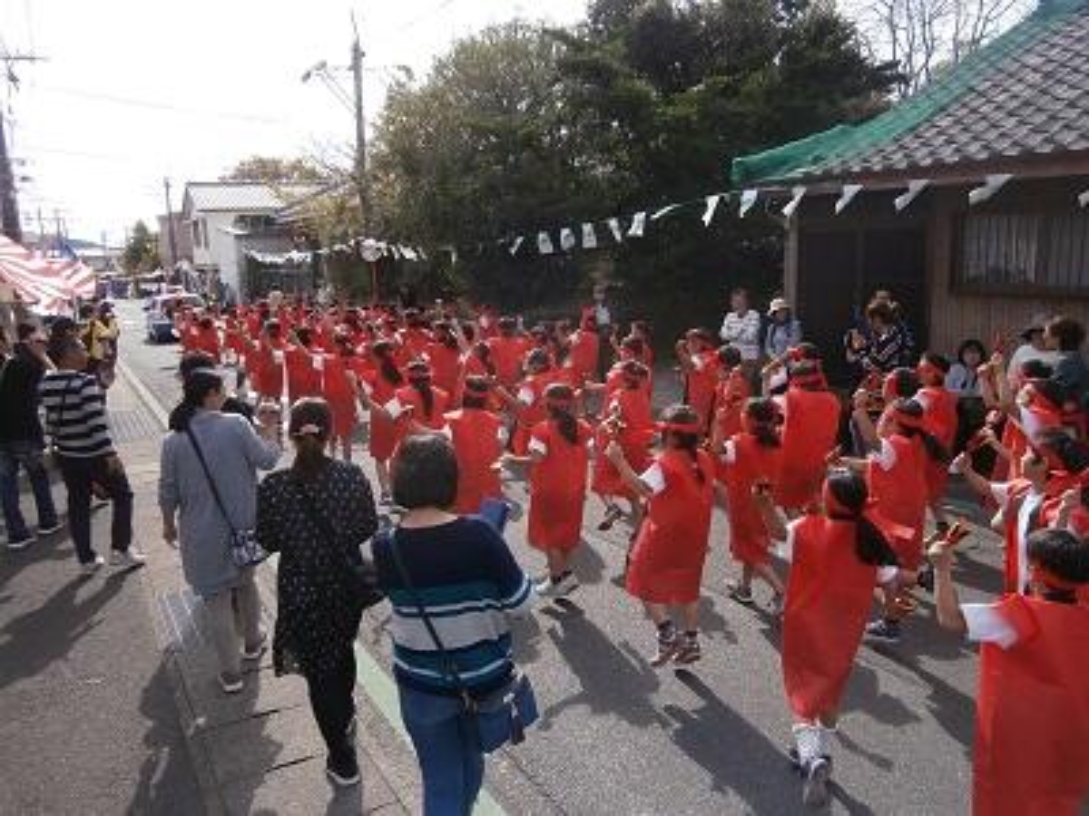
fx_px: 818
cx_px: 544
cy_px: 408
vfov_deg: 53.1
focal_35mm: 26
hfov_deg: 67.3
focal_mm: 4.7
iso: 80
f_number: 2.8
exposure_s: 1/800
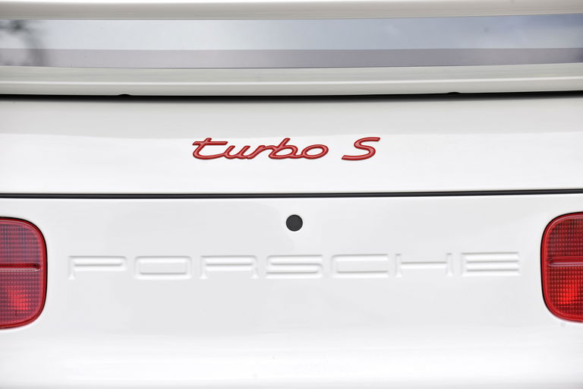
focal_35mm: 140
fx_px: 2267
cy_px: 194
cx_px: 292
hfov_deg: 14.7
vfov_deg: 9.8
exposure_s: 1/100
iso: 100
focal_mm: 140
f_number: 4.5
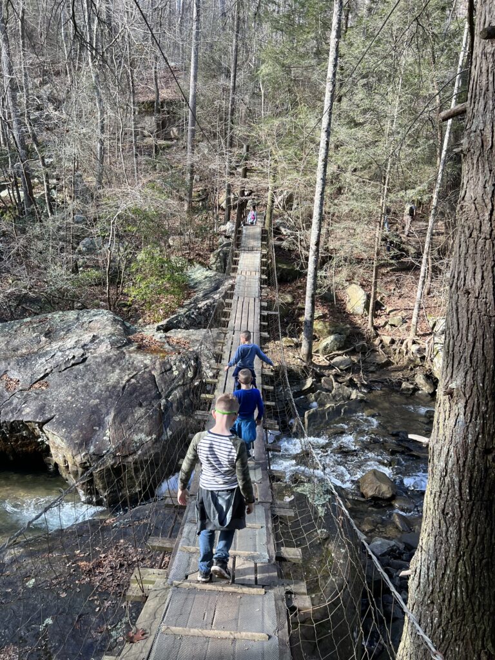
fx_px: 496
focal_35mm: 26
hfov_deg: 53.1
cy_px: 330
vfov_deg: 67.3
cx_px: 248
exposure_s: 1/283
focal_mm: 5.7
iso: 40
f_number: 1.5
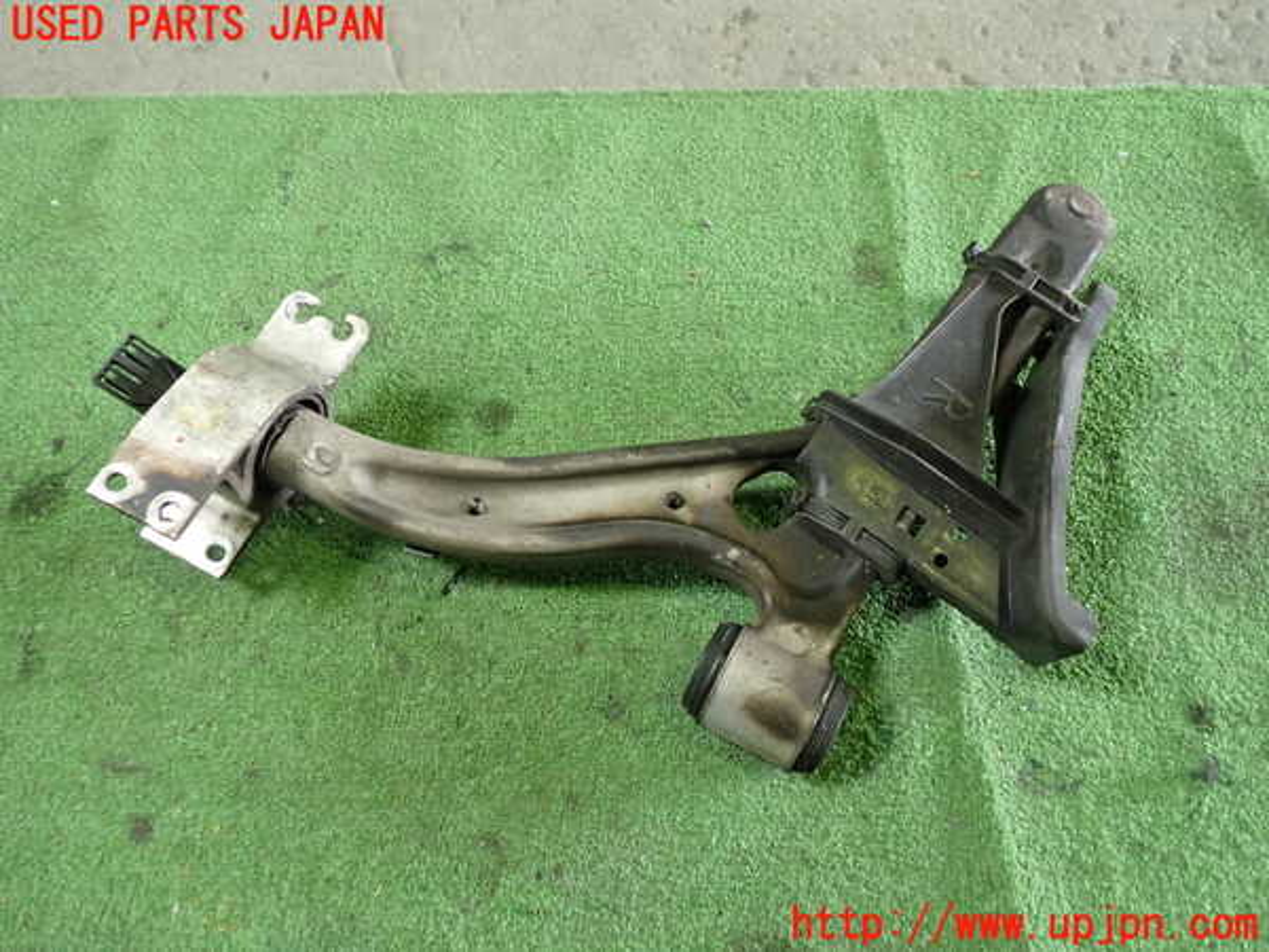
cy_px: 476
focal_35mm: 30
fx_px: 1100
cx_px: 634
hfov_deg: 60.0
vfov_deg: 46.8
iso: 500
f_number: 2.3
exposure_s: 1/30
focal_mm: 5.4
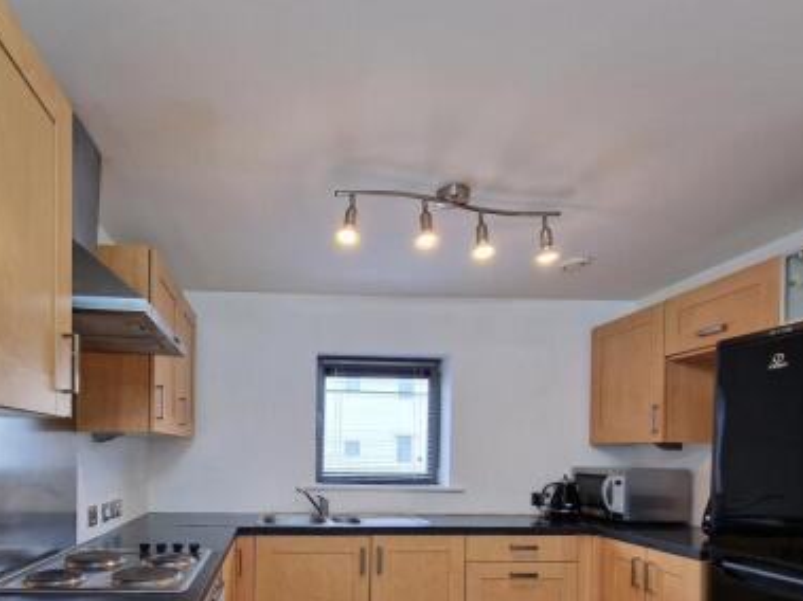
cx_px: 300
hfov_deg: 80.2
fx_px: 464
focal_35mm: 20
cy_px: 458
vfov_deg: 61.8
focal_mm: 2.2
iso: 80
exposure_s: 1/50
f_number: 2.2
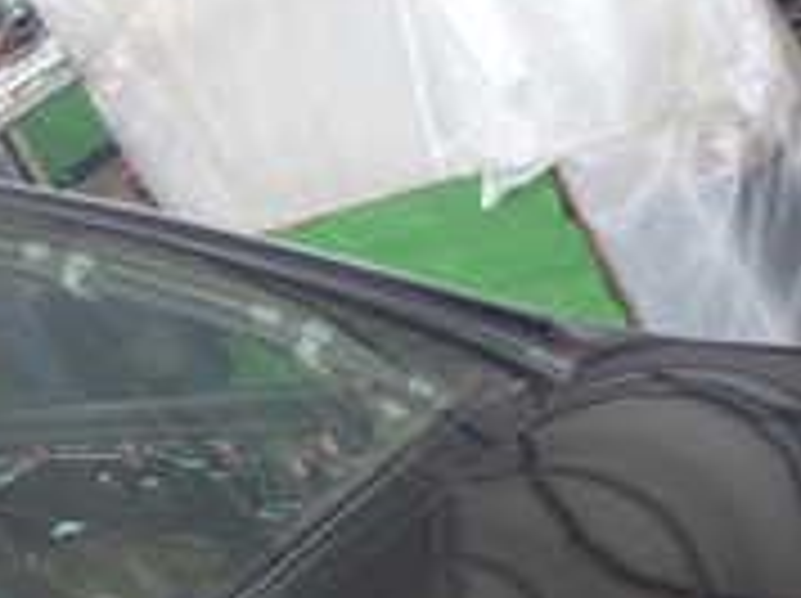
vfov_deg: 12.8
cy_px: 953
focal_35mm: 108
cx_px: -544
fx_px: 2496
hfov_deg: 16.0
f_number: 2.4
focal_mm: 5.79
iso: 100
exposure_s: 1/125
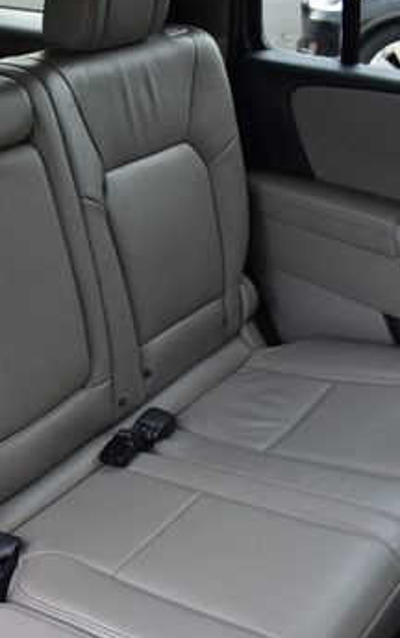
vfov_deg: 39.4
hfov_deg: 22.9
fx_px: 888
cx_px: -104
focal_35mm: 51
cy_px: 264
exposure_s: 1/15
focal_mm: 18
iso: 400
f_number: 6.3
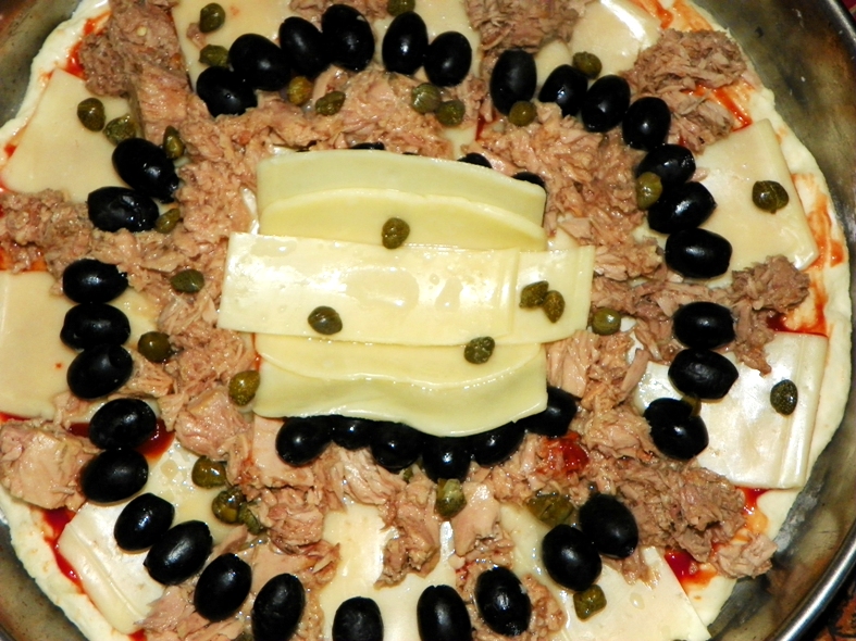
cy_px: 320
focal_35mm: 44
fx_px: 1088
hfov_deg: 43.0
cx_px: 428
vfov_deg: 32.9
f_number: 3.2
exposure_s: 1/160
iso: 200
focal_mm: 7.9
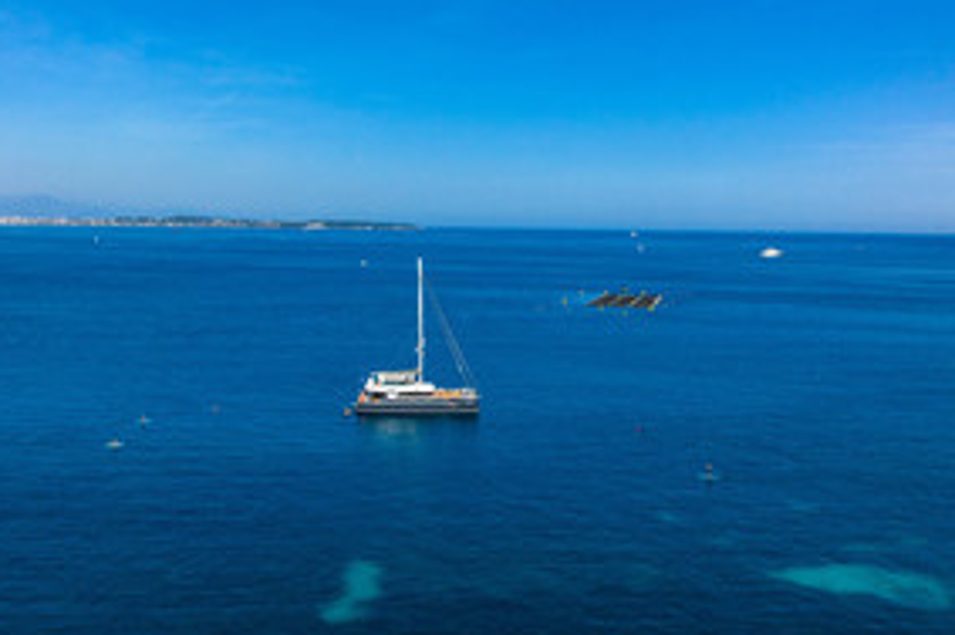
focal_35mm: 33
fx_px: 874
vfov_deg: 39.4
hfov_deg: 57.1
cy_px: 213
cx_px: 425
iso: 200
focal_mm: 12.3
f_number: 7.1
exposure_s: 1/1000
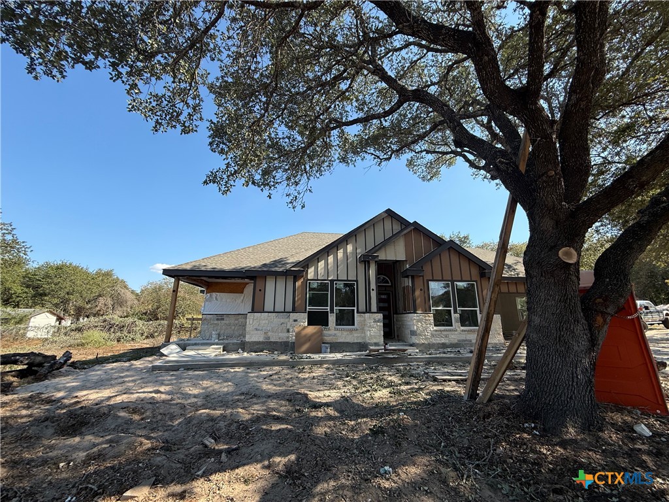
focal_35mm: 14
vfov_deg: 85.7
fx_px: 271
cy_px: 251
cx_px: 334
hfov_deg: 102.1
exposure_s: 1/1105
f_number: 2.2
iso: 50
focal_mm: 2.22
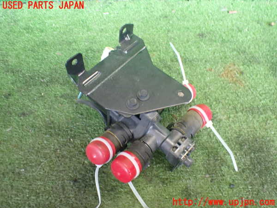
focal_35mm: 30
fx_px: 240
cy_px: 104
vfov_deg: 46.8
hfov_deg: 60.0
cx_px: 138
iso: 800
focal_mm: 5.4
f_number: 2.3
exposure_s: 1/80
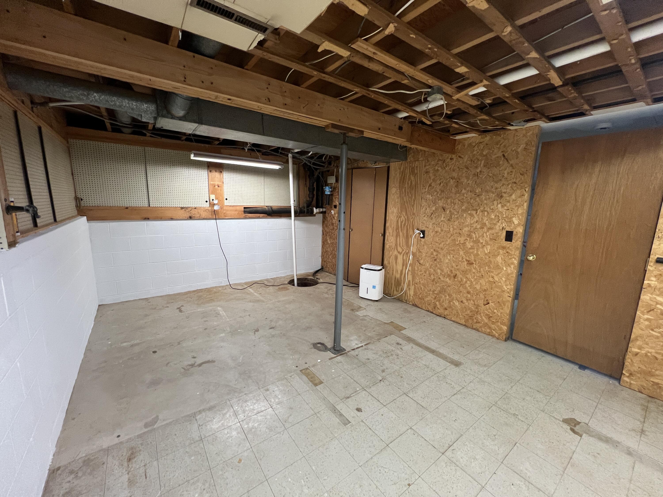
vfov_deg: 89.9
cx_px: 332
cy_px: 248
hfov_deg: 106.2
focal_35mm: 13
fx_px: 249
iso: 320
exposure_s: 1/60
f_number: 1.8
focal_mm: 1.57
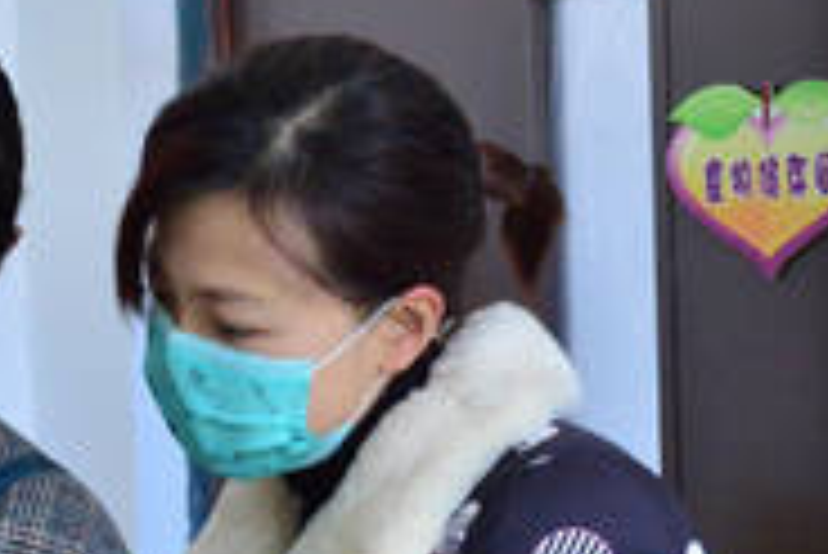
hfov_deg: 18.0
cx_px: 36
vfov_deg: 12.3
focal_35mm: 111
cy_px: 405
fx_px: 2555
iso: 6400
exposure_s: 1/125
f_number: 11
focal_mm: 34
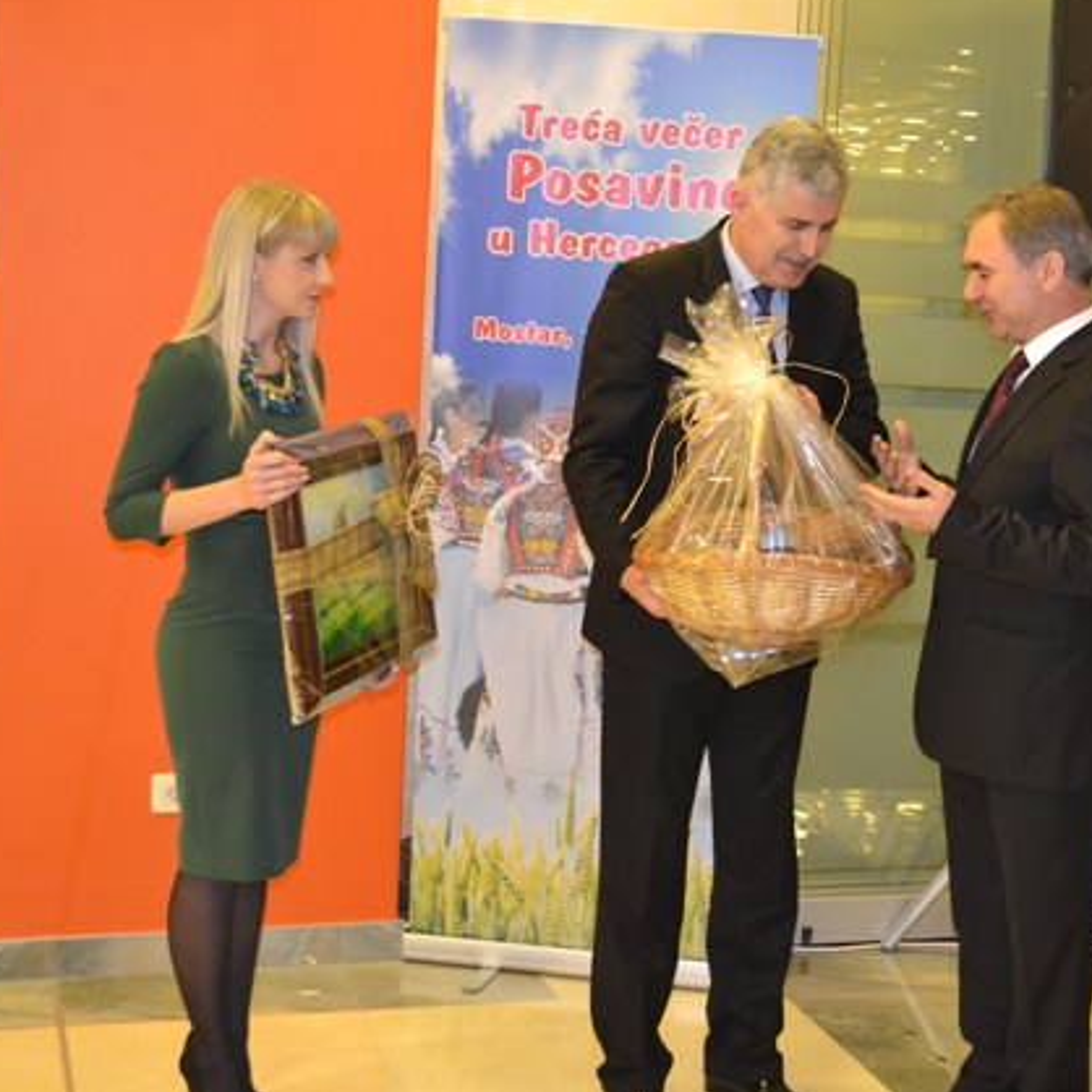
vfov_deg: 30.2
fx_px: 2022
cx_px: 734
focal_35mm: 57
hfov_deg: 30.0
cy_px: 539
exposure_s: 1/60
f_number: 4.5
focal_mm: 29
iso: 2800
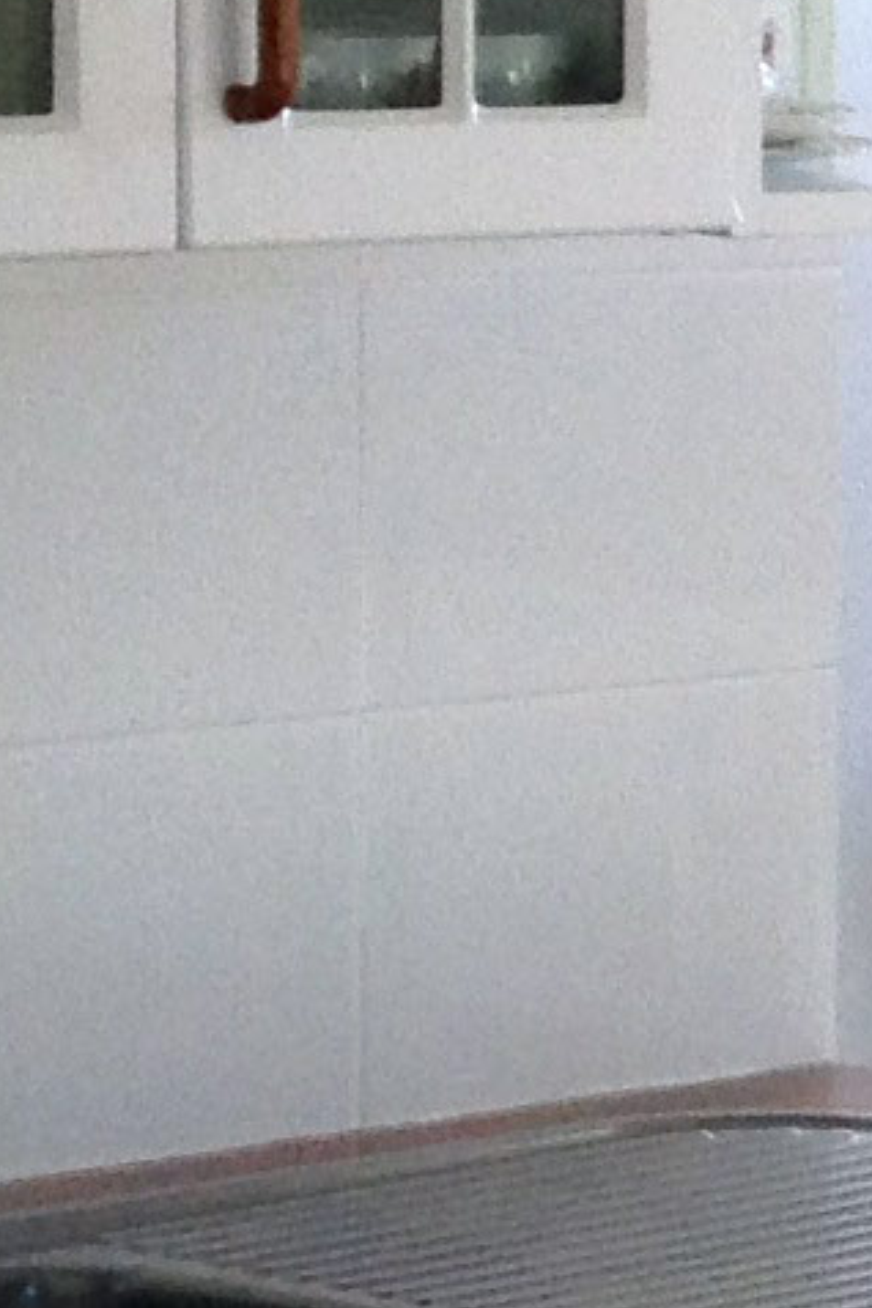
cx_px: 2641
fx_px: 9046
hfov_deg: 5.2
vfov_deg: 8.3
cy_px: 814
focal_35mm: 249
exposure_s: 1/120
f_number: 2.4
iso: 64
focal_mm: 4.28
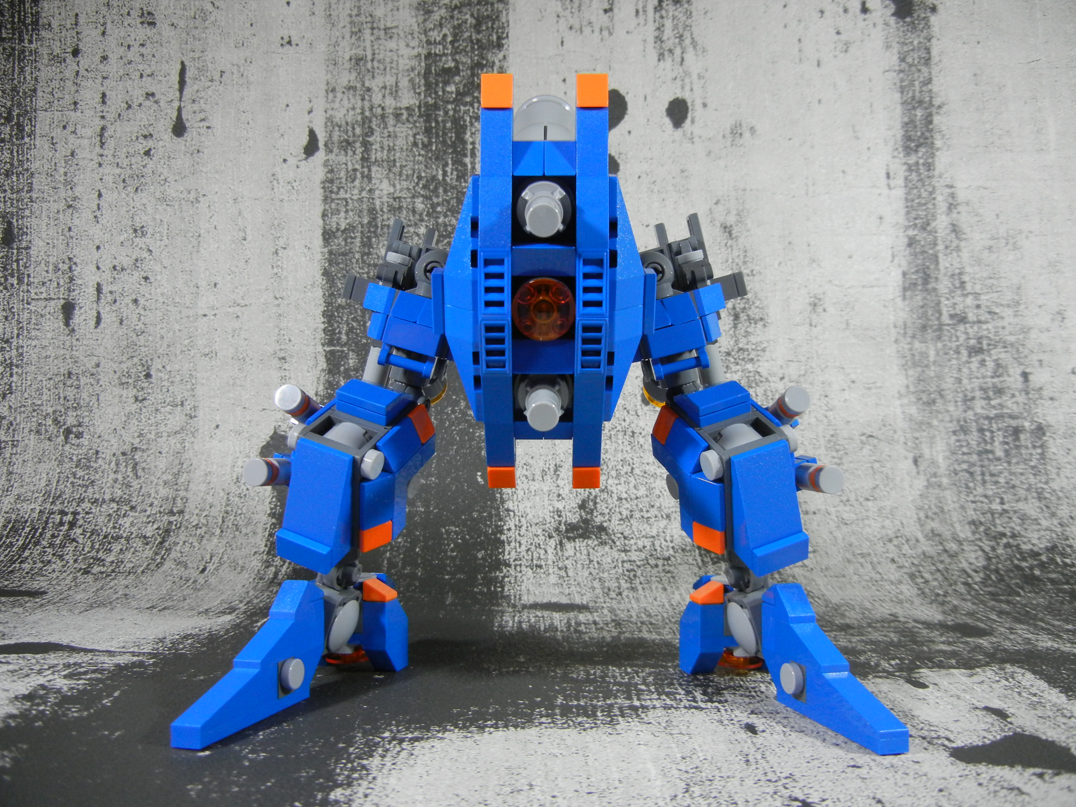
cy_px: 404
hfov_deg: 60.0
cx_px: 538
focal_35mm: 30
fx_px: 933
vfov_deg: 46.8
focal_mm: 5.4
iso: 400
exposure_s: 1/39.7
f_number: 3.5
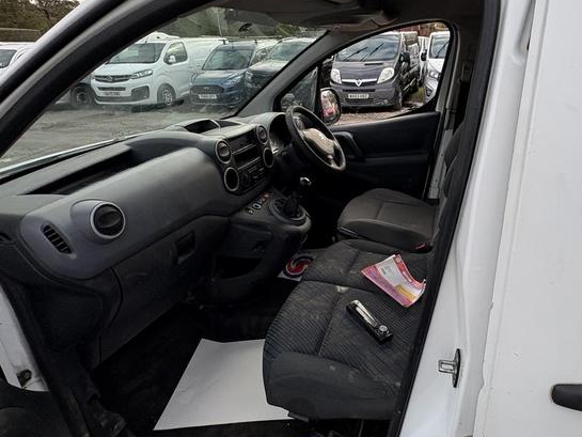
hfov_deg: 71.5
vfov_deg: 58.7
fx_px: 387
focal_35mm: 23
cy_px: 190
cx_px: 393
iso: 40
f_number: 2.2
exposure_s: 1/198
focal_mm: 2.22
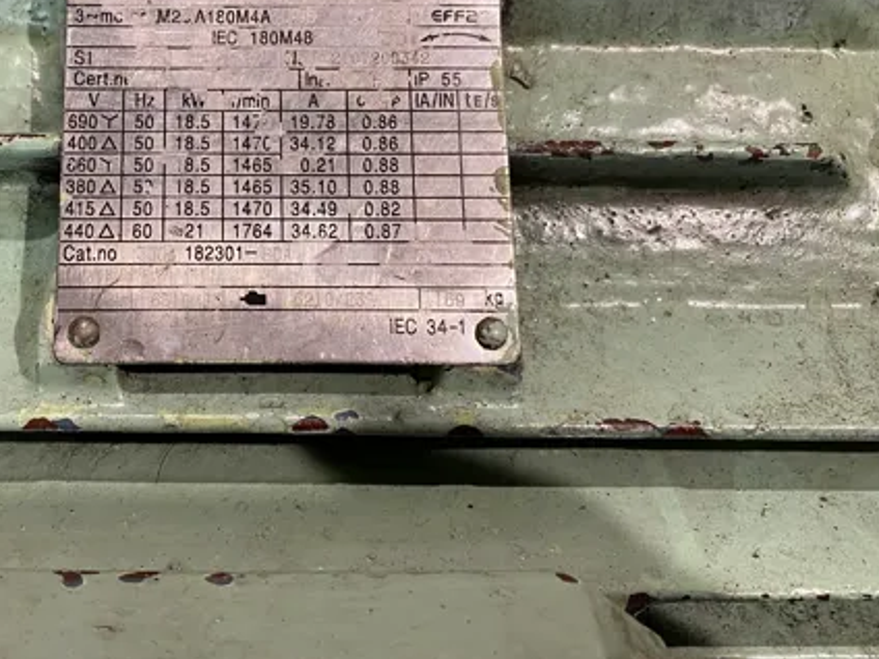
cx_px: 245
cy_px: 202
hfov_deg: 47.5
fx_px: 965
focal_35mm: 38
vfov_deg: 37.2
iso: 160
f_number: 1.8
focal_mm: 4.25
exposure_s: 1/50
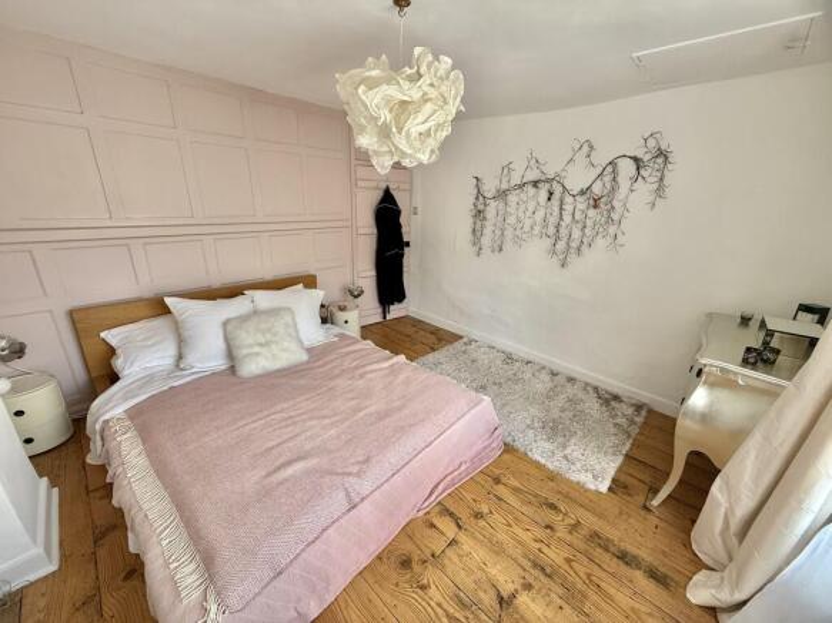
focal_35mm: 14
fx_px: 336
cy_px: 312
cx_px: 416
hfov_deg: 102.1
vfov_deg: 85.7
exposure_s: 1/99
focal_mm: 2.22
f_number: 2.2
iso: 160
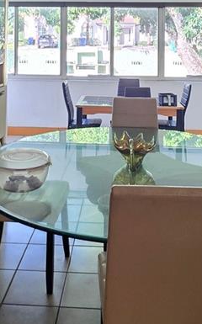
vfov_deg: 42.8
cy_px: 40
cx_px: 95
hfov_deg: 29.8
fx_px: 379
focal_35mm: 43
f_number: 1.9
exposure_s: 1/60
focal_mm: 2.2
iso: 200
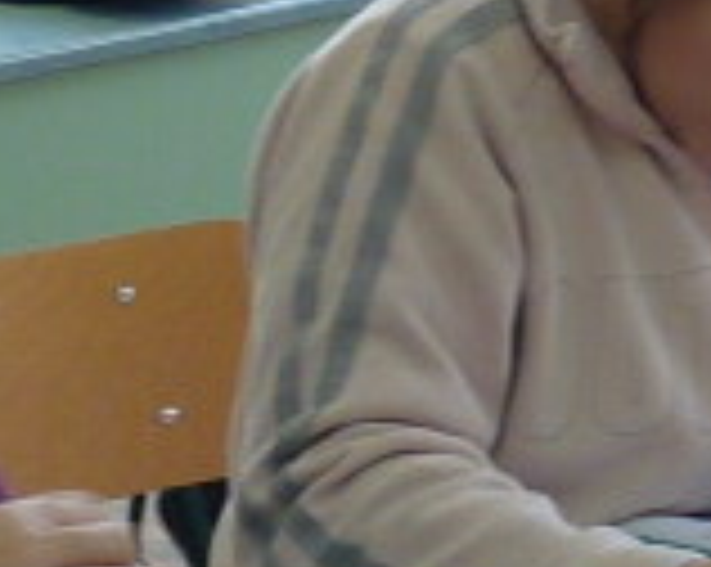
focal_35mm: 190
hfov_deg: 10.2
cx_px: 207
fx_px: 3993
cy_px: 162
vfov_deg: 8.1
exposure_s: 1/30
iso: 160
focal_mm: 4.8
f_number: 2.8
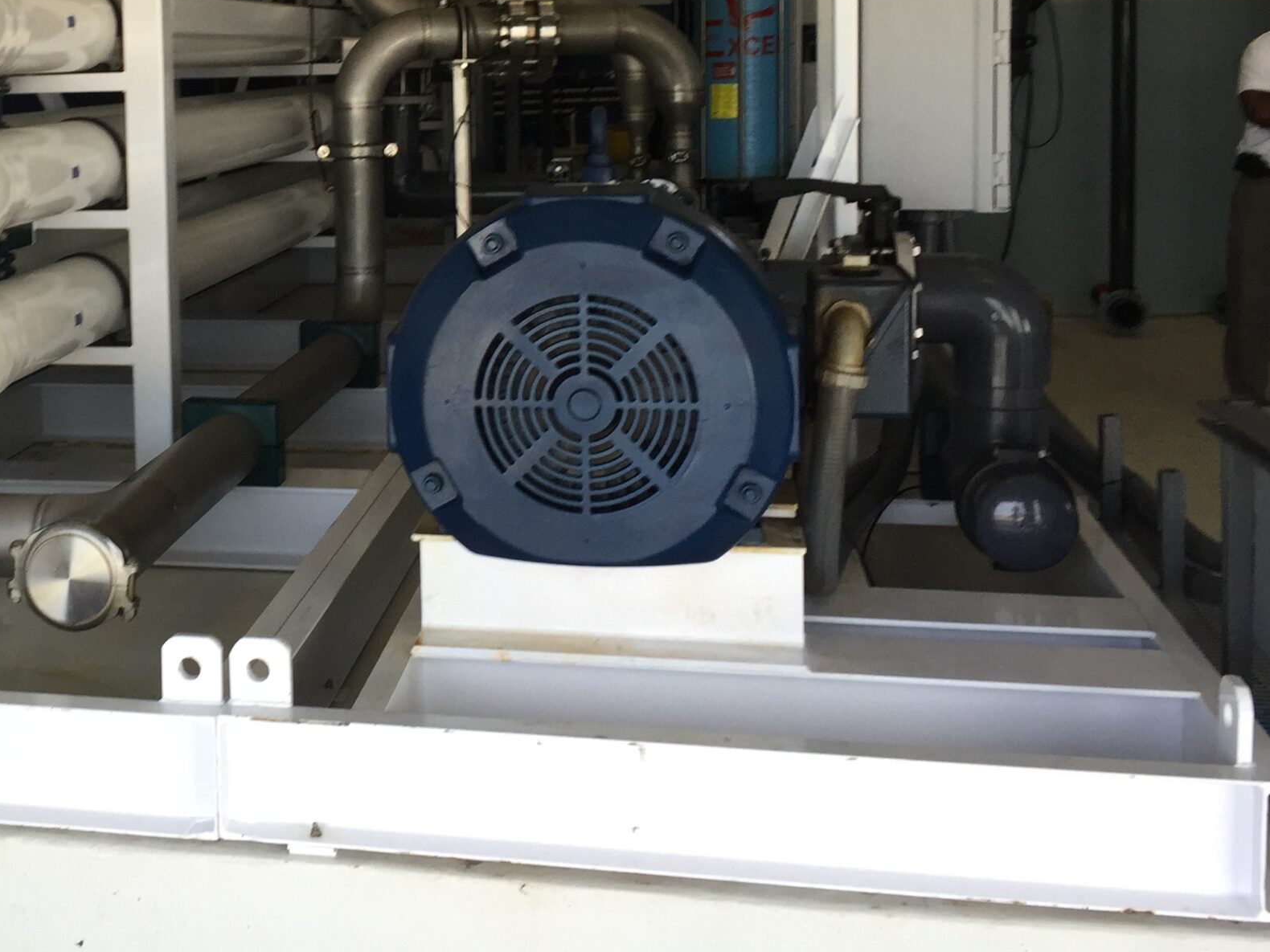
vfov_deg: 30.2
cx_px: 267
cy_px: 194
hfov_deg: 39.0
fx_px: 1724
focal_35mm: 47
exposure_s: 1/120
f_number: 2.2
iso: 40
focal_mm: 4.15
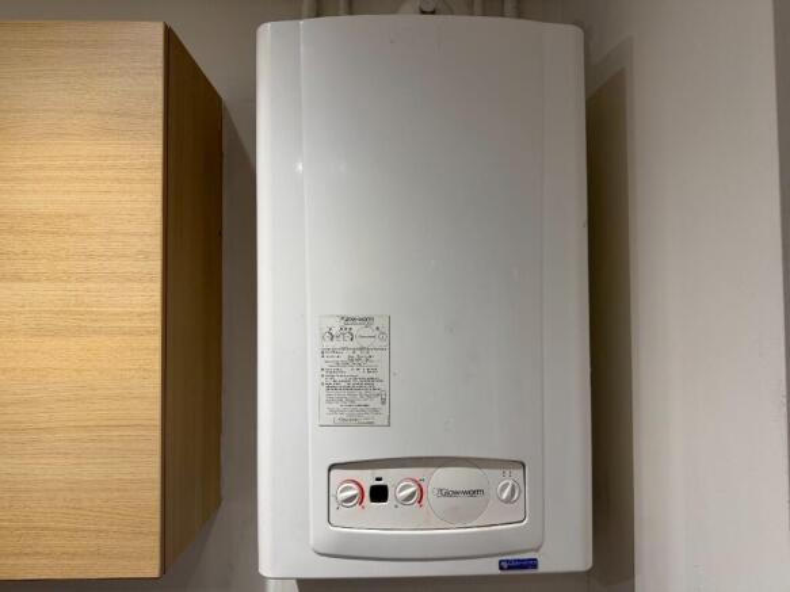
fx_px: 548
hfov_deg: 71.6
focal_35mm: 24
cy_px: 296
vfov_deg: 56.8
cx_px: 395
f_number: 1.78
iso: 125
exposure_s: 1/50
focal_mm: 6.76
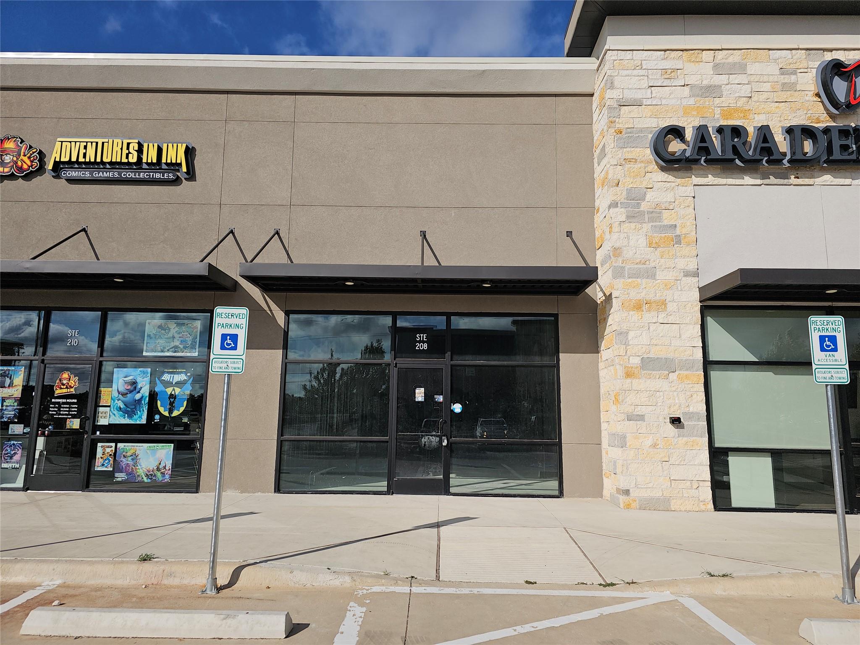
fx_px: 571
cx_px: 430
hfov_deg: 73.9
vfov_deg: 58.9
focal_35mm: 23
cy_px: 322
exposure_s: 1/1672
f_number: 1.7
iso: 10
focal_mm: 6.3
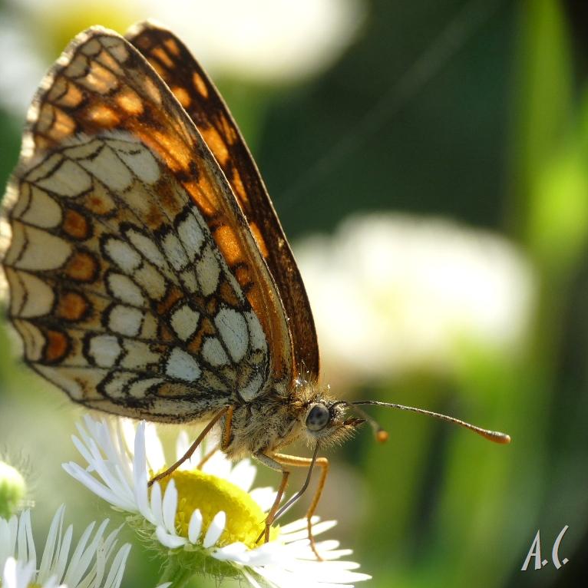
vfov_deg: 9.6
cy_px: 294
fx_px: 3498
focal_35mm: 182
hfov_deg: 9.6
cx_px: 208
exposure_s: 1/320
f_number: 3.6
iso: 100
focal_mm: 15.5
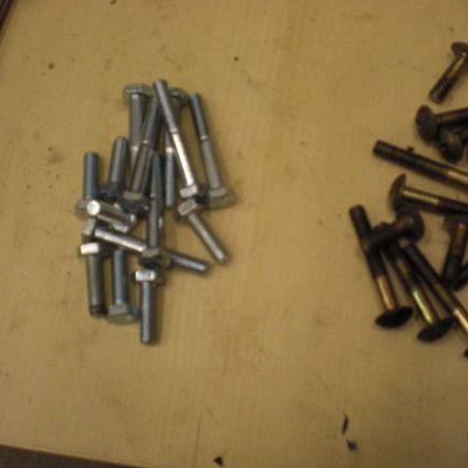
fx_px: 765
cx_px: 309
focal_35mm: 50
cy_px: 229
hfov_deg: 33.7
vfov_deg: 34.0
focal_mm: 6.3
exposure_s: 1/50
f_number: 3.1
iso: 200
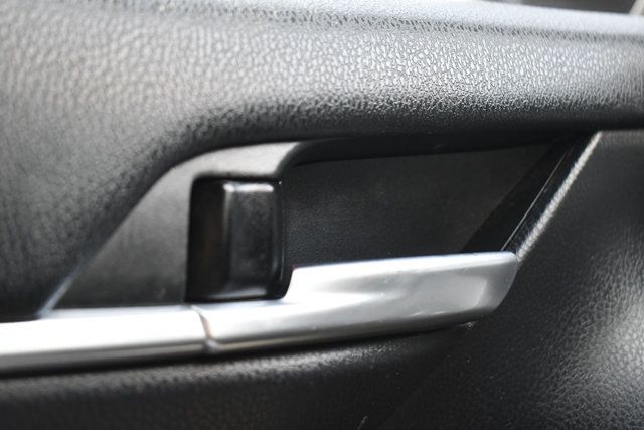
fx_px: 1235
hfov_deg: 29.2
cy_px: 215
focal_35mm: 69
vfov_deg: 19.7
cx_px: 322
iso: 1800
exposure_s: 1/125
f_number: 5.3
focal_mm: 46
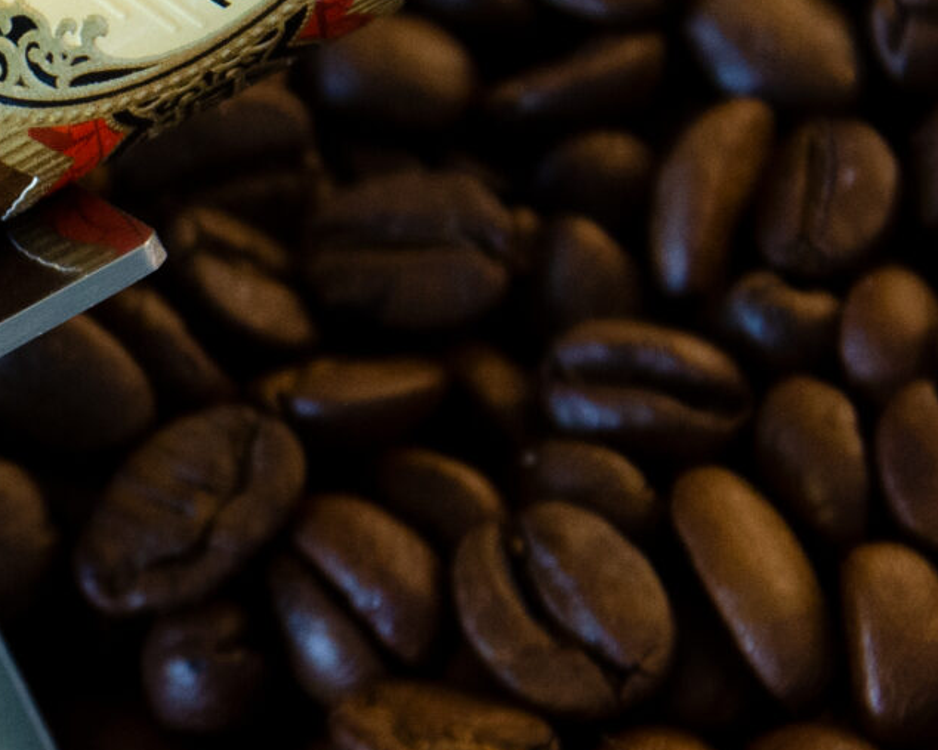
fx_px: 12602
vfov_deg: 3.4
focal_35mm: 454
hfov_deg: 4.3
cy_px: 180
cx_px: -161
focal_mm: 80
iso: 800
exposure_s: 1/30
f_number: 5.3
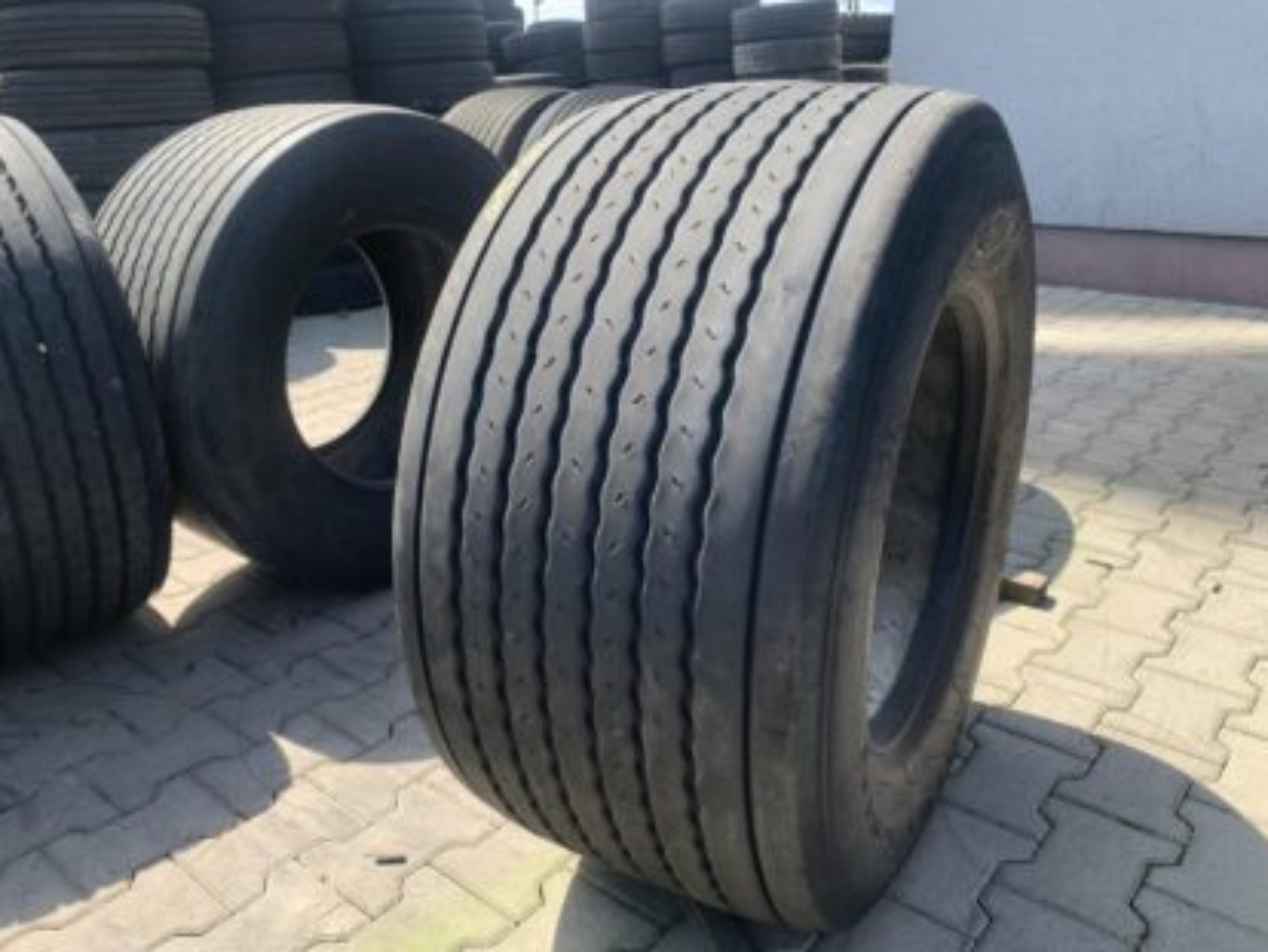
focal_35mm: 27
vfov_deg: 51.4
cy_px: 491
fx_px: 990
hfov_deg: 65.3
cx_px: 628
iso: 25
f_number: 1.8
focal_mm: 4.25
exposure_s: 1/531
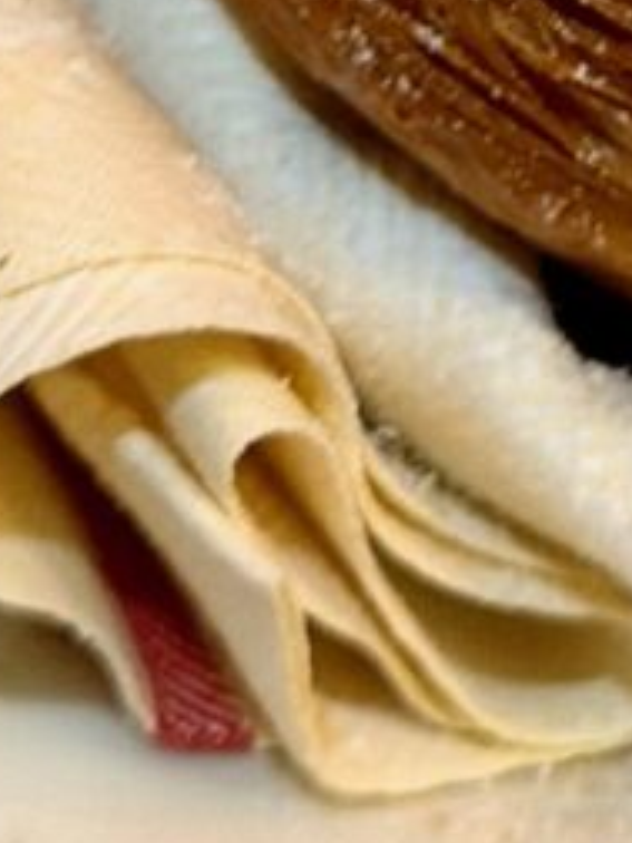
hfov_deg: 5.5
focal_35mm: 267
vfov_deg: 7.1
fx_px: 6500
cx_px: 1170
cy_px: -1000
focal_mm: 6.76
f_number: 1.78
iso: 320
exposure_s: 1/36
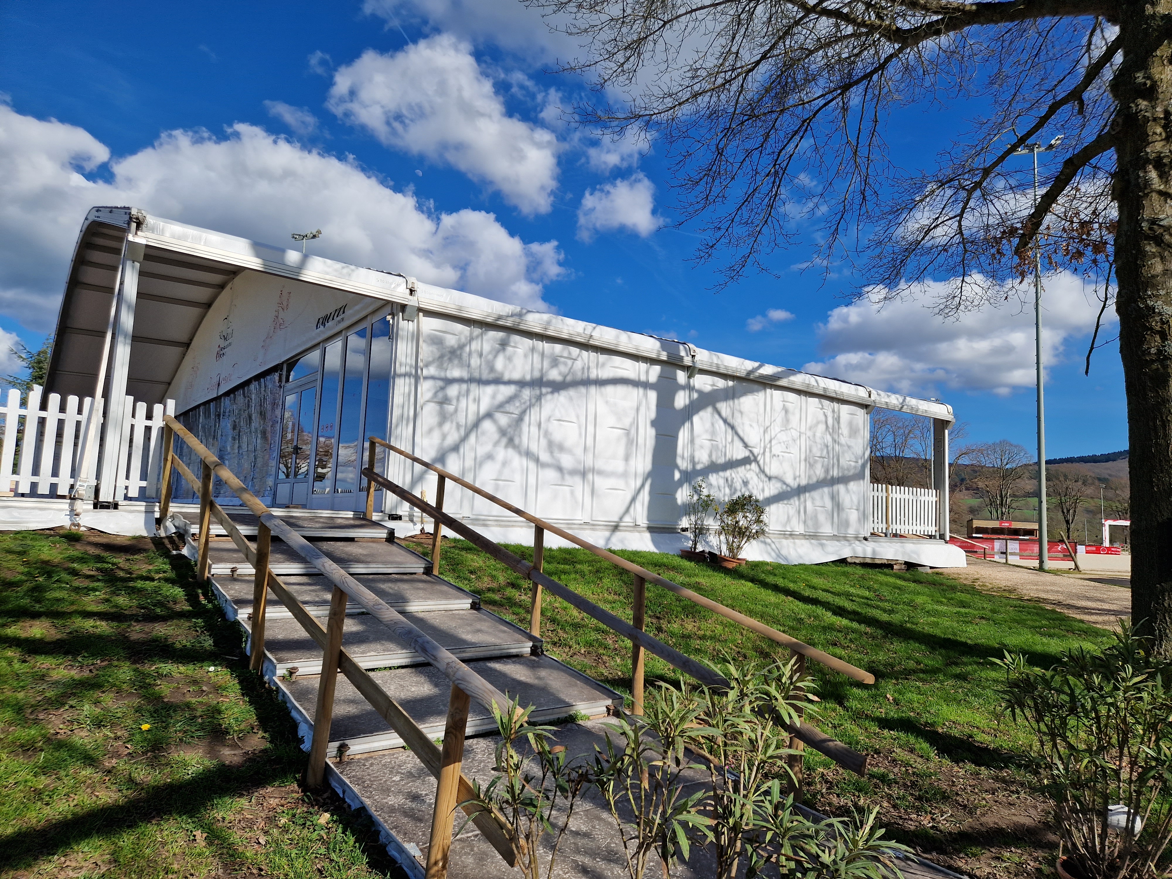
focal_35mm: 23
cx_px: 586
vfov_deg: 58.9
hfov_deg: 73.9
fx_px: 779
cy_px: 440
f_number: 1.8
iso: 50
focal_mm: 5.4
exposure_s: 1/3168
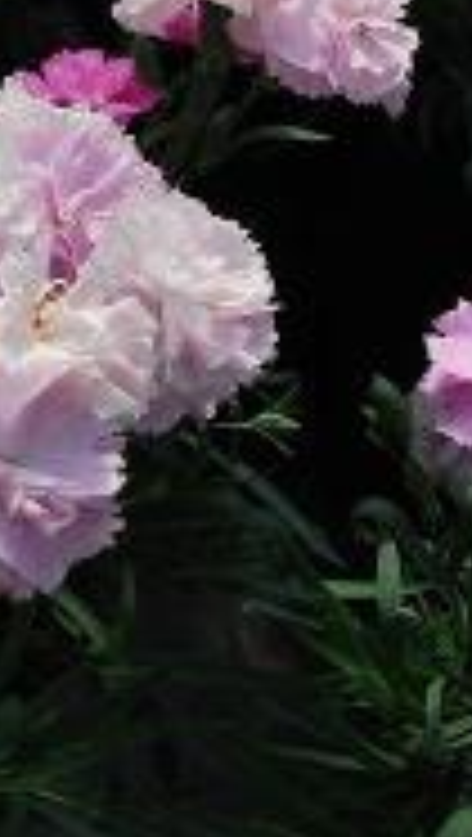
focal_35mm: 98
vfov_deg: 21.6
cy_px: 261
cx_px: -405
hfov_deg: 11.4
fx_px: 2177
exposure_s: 1/100
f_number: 8
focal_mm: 29
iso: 100
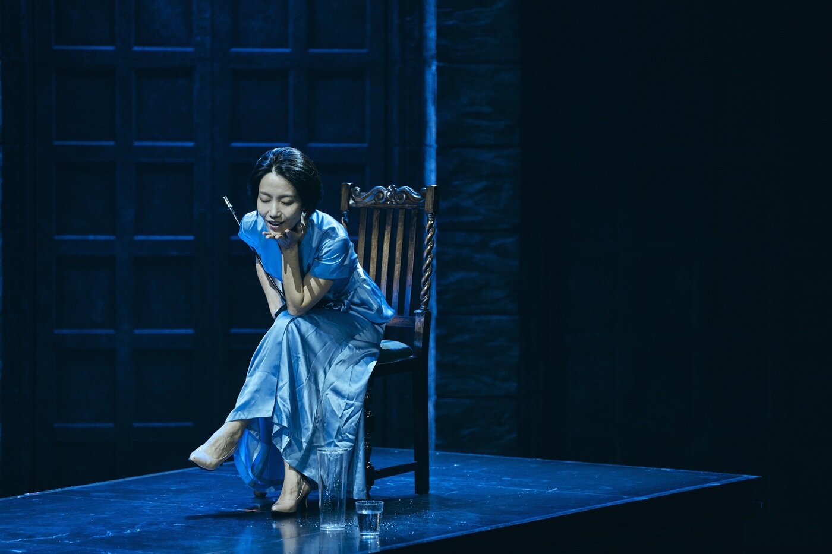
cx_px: 416
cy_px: 277
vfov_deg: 9.5
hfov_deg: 14.3
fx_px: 3327
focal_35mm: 144
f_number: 2.8
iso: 2500
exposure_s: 1/320
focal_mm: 144
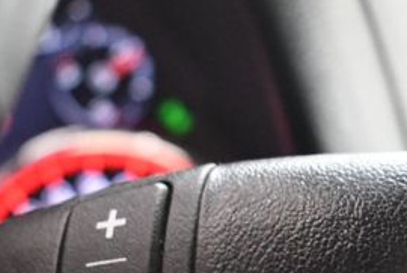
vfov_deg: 9.6
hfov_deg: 14.3
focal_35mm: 142
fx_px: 1608
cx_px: 347
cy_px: 268
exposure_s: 1/60
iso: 4500
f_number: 4.2
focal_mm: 30
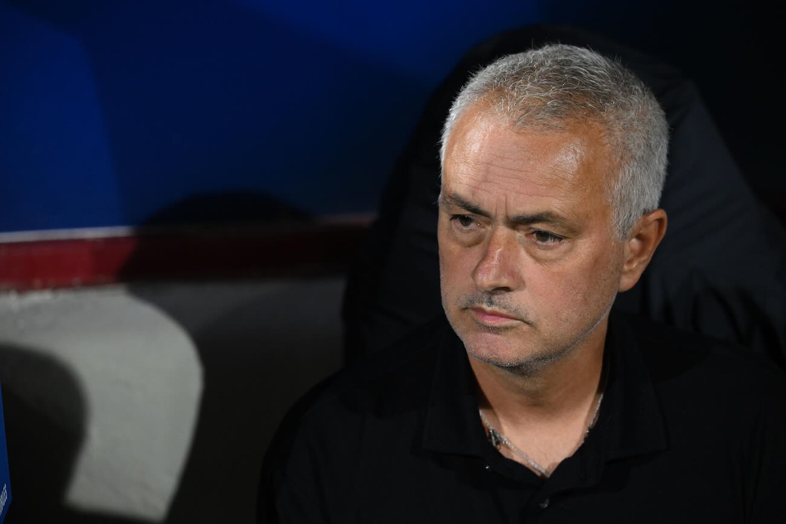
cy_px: 262
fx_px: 3821
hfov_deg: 11.7
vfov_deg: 7.8
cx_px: 393
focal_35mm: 175
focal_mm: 175
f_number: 4.8
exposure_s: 1/320
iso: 2000
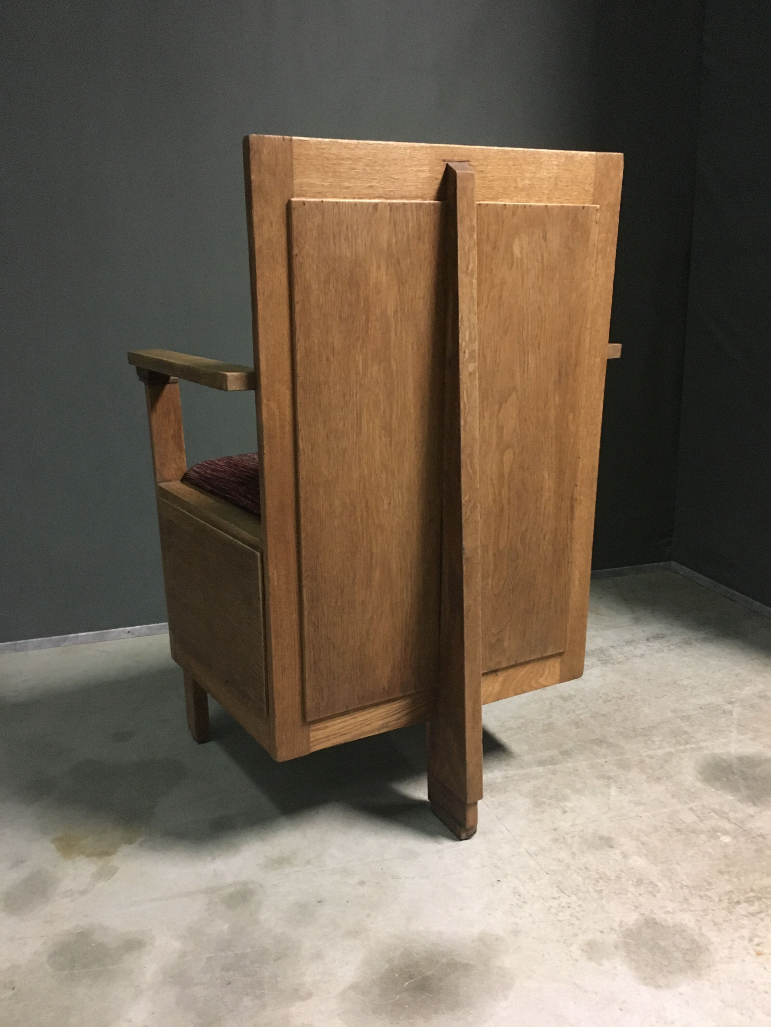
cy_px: 514
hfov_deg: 48.2
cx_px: 386
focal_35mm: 29
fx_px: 861
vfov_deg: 61.7
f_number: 2.2
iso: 400
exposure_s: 1/17
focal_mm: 4.15
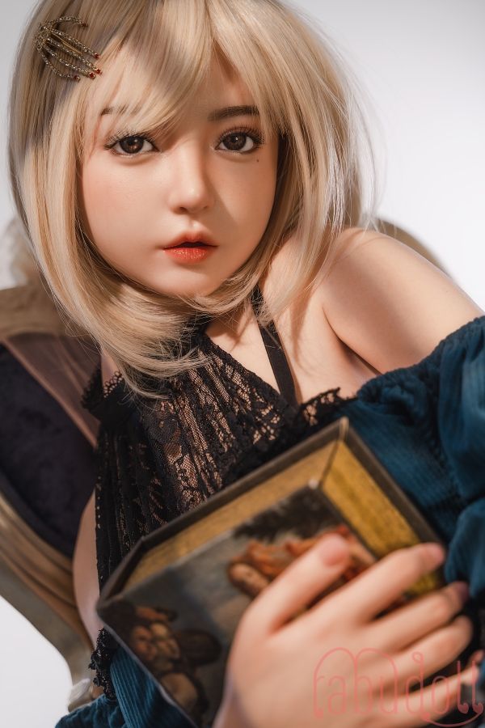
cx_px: 242
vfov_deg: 28.5
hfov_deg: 19.2
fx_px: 1435
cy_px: 364
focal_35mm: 71
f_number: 4
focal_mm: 71
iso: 100
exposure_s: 1/80
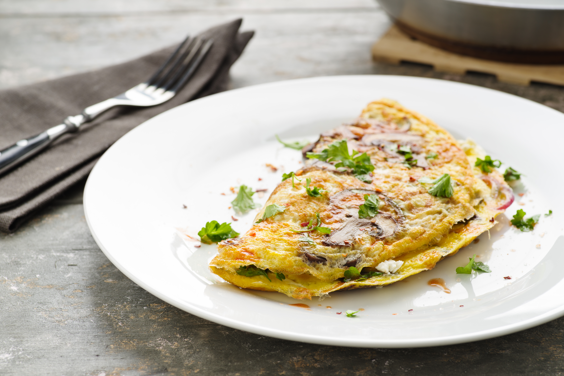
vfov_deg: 13.7
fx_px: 1567
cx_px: 282
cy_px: 188
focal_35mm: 100
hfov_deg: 20.4
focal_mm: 100
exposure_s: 1/100
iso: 100
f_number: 9
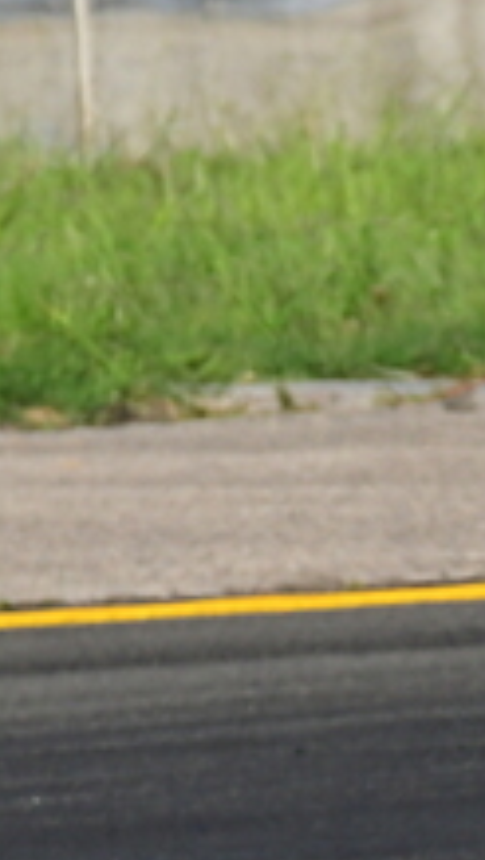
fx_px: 55268
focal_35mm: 2423
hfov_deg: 0.5
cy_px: 803
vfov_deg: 0.9
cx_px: 1479
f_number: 13
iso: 500
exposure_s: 1/640
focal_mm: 420
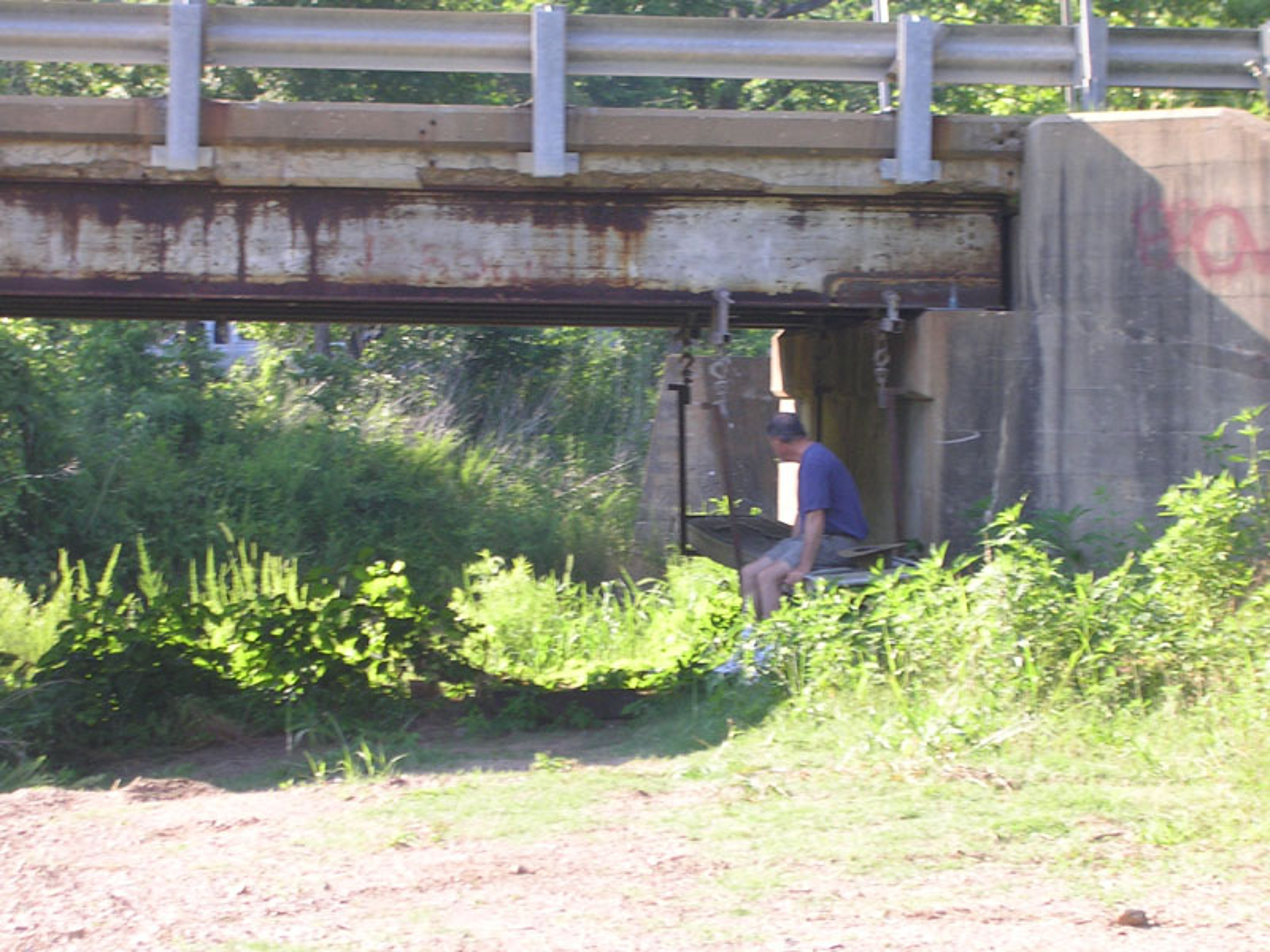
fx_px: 4219
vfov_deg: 12.9
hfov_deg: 17.1
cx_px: 635
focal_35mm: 115
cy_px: 476
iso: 50
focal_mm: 17.4
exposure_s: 1/68.1
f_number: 4.9
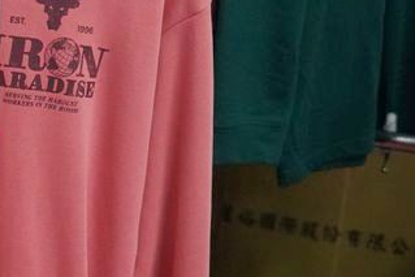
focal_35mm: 109
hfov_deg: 15.9
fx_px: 1257
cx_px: -333
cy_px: 135
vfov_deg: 12.6
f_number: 4
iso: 6400
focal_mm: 29
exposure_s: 1/160
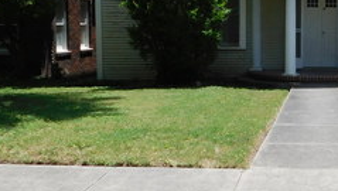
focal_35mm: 67
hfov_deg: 29.2
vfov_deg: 18.0
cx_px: 345
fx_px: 601
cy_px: 95
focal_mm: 4
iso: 125
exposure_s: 1/400
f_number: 6
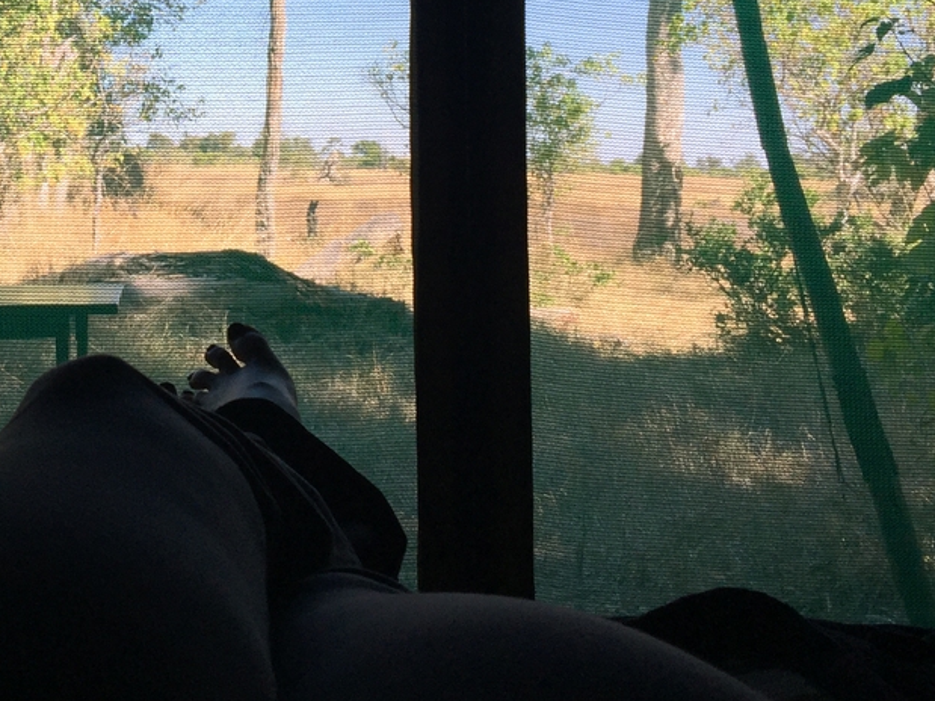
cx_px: 198
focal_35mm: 60
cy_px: 83
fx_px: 1620
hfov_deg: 31.4
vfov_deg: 23.8
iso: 32
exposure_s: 1/659
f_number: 2.2
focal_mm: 4.15
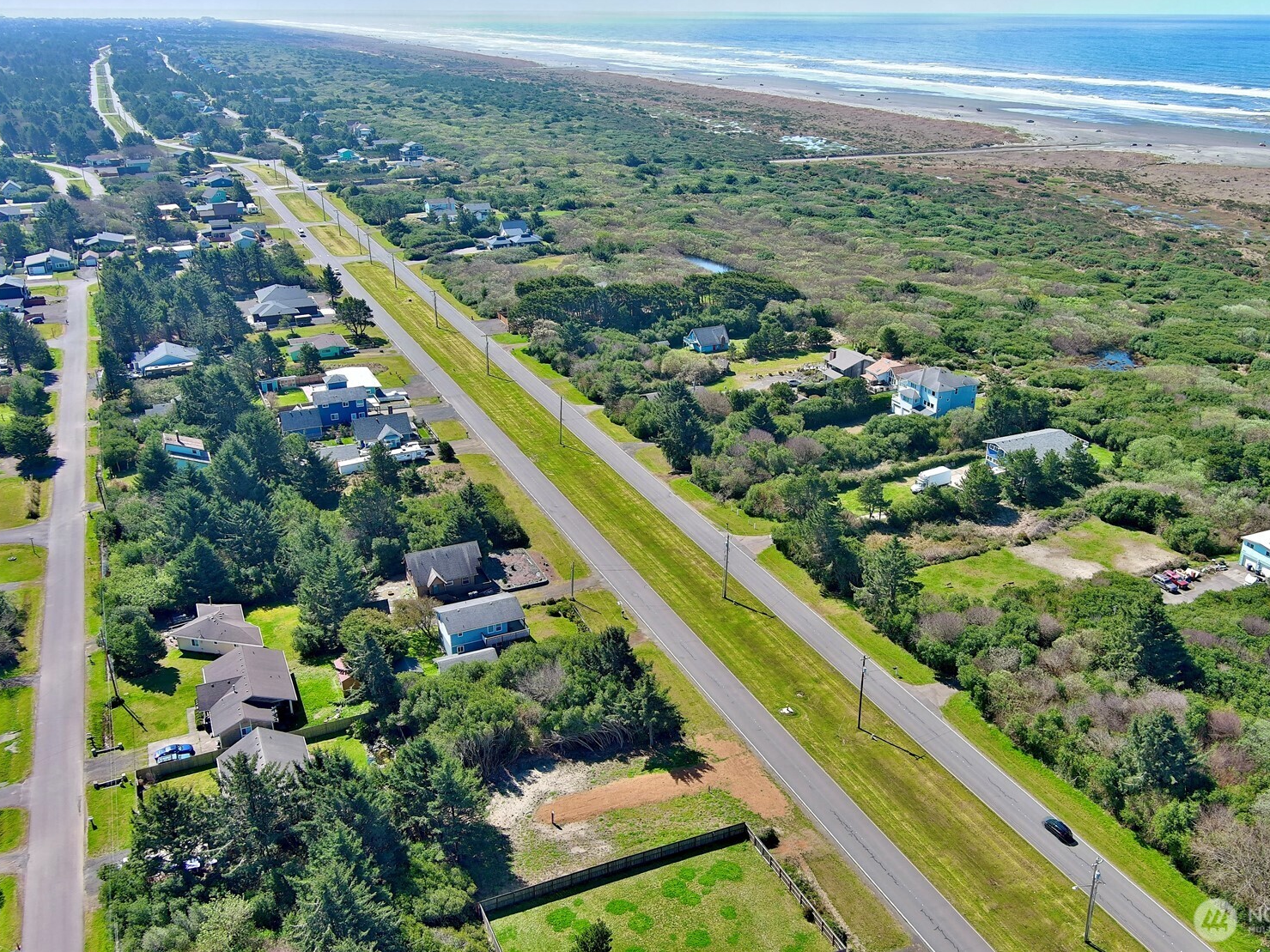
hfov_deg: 56.8
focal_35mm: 32
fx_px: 1174
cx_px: 674
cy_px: 467
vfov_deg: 44.2
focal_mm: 10.57
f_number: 2.8
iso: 100
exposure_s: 1/851
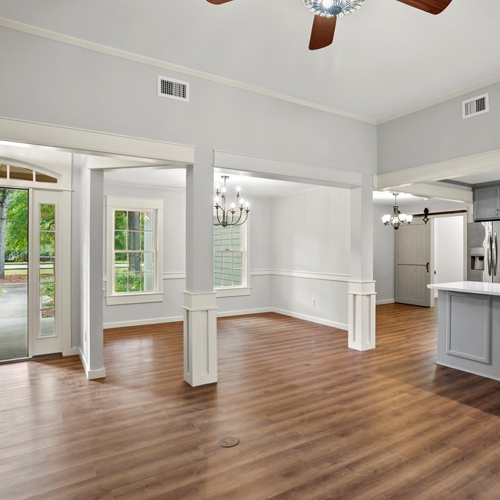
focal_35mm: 22
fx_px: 360
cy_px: 252
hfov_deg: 68.8
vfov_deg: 69.6
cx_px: 305
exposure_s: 1/5
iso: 400
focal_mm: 17
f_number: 7.1
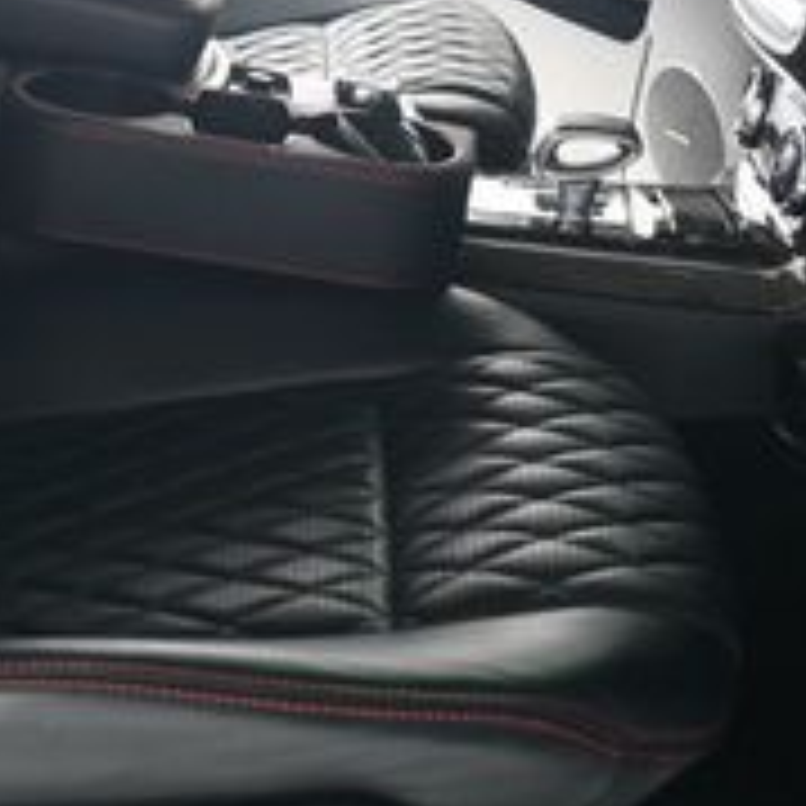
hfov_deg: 19.1
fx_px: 2397
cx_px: 324
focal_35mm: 91
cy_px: 95
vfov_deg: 18.8
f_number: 3.5
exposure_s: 1/160
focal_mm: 20
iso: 100
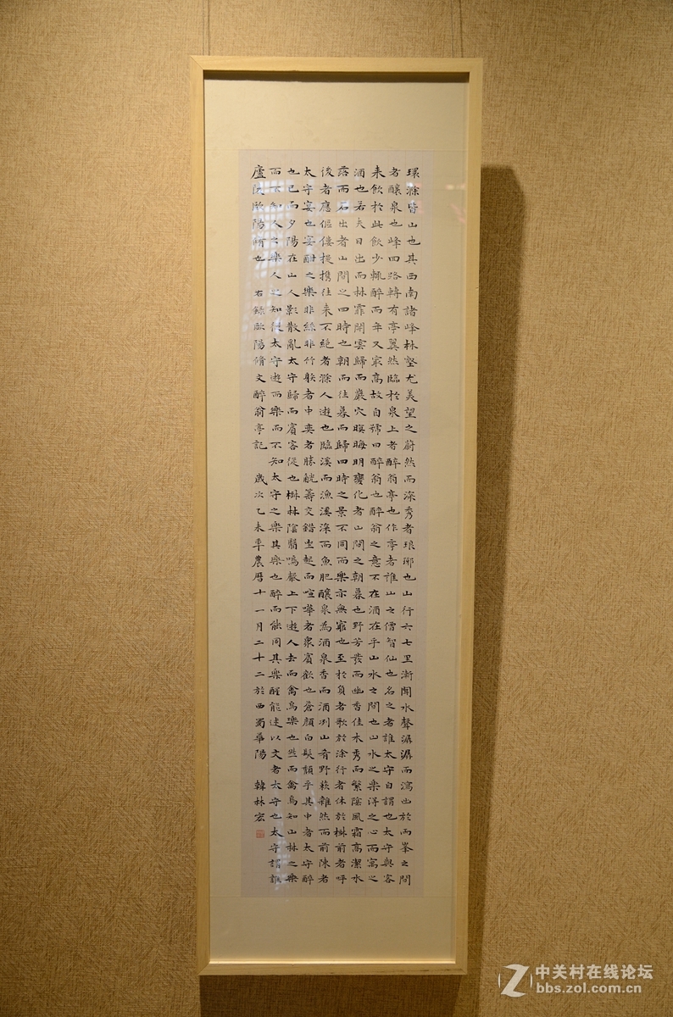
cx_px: 336
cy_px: 508
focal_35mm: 40
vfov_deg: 48.0
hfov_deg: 32.8
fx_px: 1142
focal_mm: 27
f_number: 3.5
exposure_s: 1/60
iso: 320
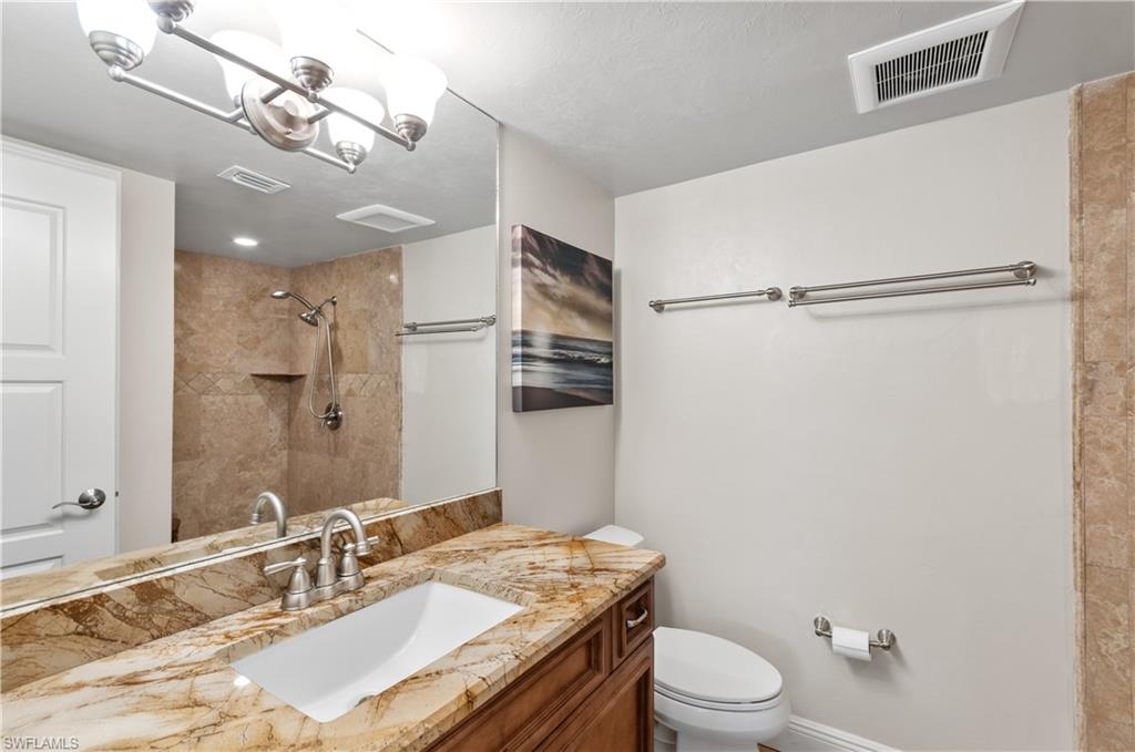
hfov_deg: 100.5
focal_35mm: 15
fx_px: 472
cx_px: 568
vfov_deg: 77.1
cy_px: 376
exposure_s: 1
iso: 200
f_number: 10
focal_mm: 10
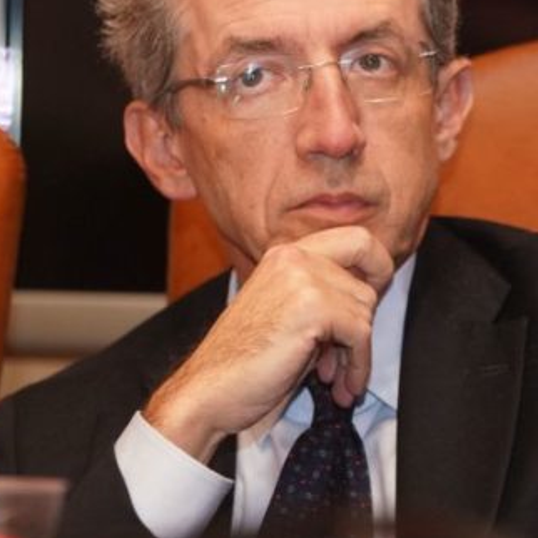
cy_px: 174
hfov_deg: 5.3
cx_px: 398
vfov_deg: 5.3
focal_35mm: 331
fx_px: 5820
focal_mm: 120
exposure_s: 1/80
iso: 3200
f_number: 3.5
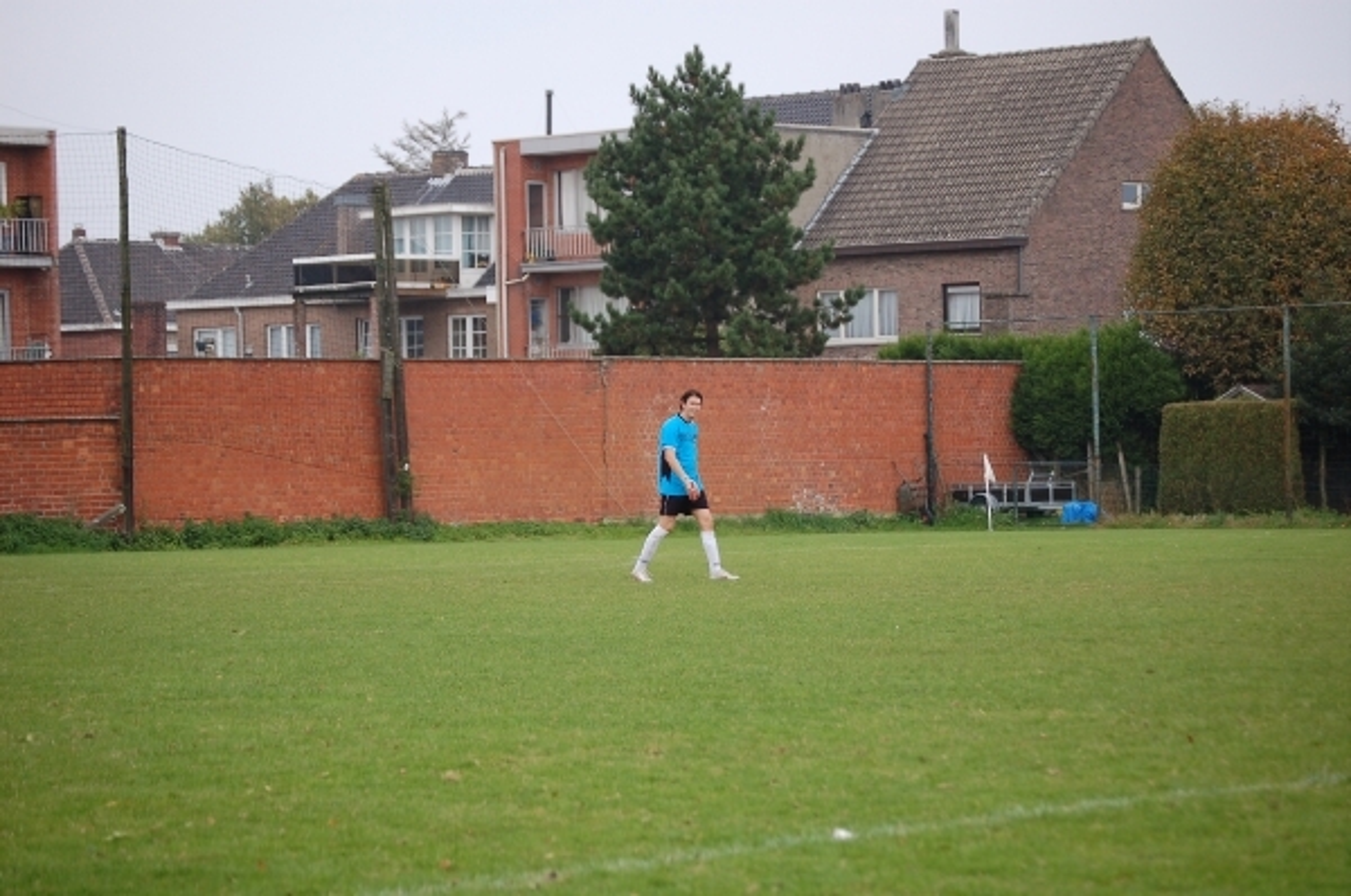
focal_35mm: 105
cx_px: 676
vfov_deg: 13.0
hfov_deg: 19.5
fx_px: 3934
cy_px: 448
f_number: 4.5
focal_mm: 70
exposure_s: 1/800
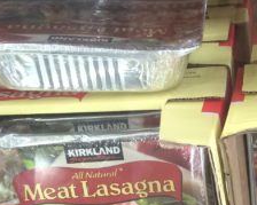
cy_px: 219
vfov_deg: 15.5
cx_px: 312
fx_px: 737
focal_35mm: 97
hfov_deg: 18.7
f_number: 2.2
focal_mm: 4.15
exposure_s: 1/30
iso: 80
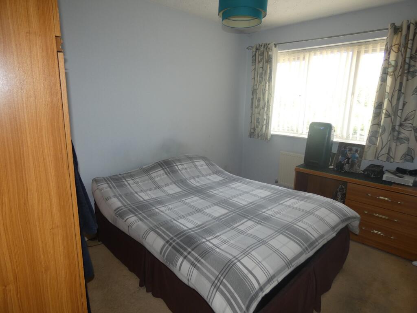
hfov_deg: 81.7
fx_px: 241
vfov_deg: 66.0
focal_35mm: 20
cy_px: 156
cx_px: 208
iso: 100
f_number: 2.8
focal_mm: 3.6
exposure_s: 1/60
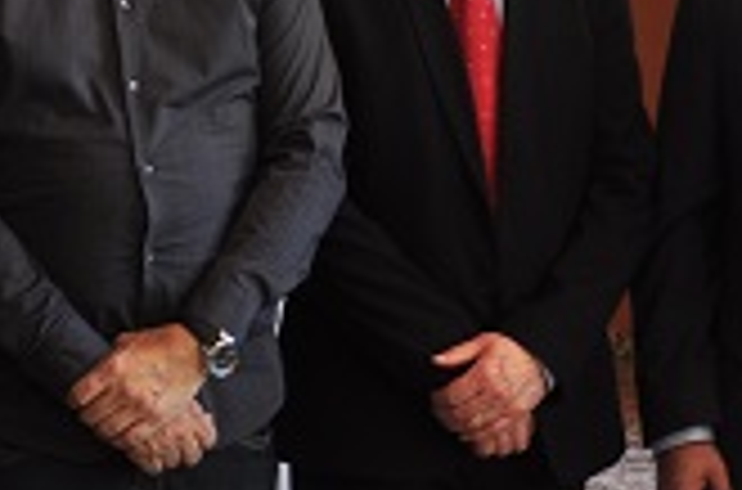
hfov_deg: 16.9
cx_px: 108
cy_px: 211
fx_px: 2466
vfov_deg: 11.3
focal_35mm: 120
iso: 250
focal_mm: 22
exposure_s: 1/25
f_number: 4
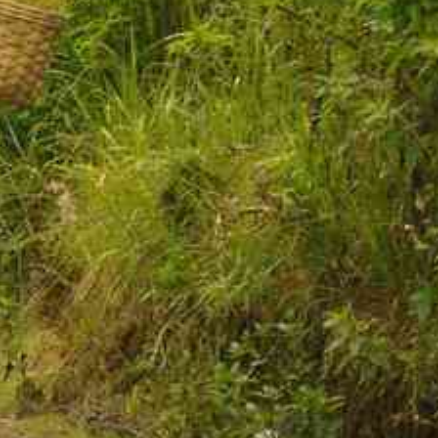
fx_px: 3149
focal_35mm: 220
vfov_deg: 7.9
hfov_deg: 7.9
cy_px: 0
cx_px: -138
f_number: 9.5
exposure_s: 1/350
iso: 1600
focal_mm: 38.6
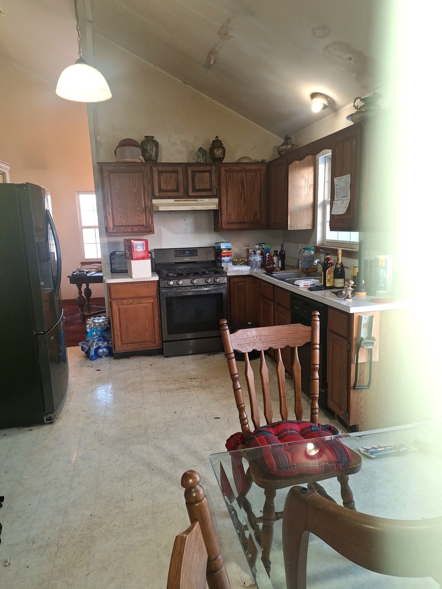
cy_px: 294
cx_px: 221
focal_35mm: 23
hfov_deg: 58.9
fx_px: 392
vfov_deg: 73.9
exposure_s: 1/40
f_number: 1.8
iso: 25
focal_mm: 5.54
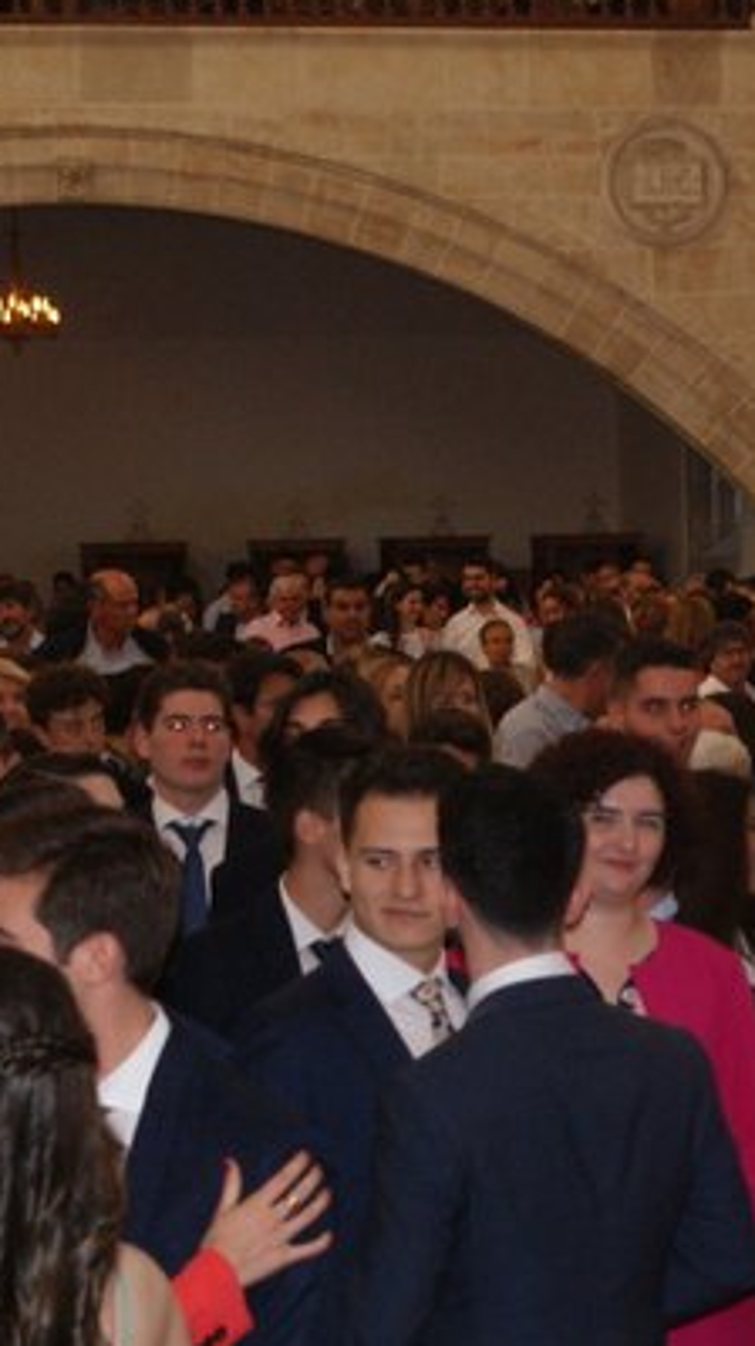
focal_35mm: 142
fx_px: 5063
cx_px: 731
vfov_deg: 15.1
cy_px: 722
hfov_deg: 8.5
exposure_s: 1/60
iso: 400
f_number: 5.6
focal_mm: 45
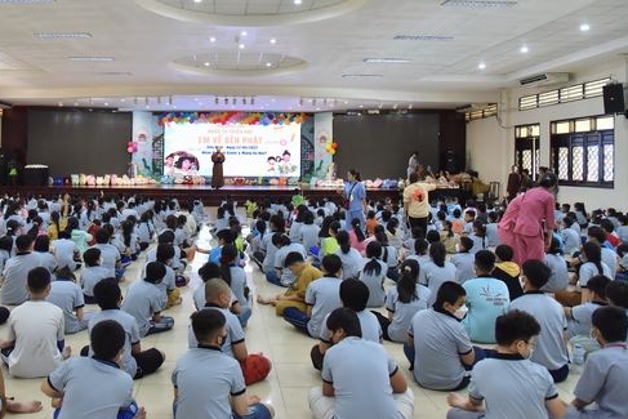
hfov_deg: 57.8
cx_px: 224
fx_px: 558
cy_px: 155
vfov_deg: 40.8
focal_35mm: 32
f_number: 5
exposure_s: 1/160
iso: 2500
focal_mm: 24
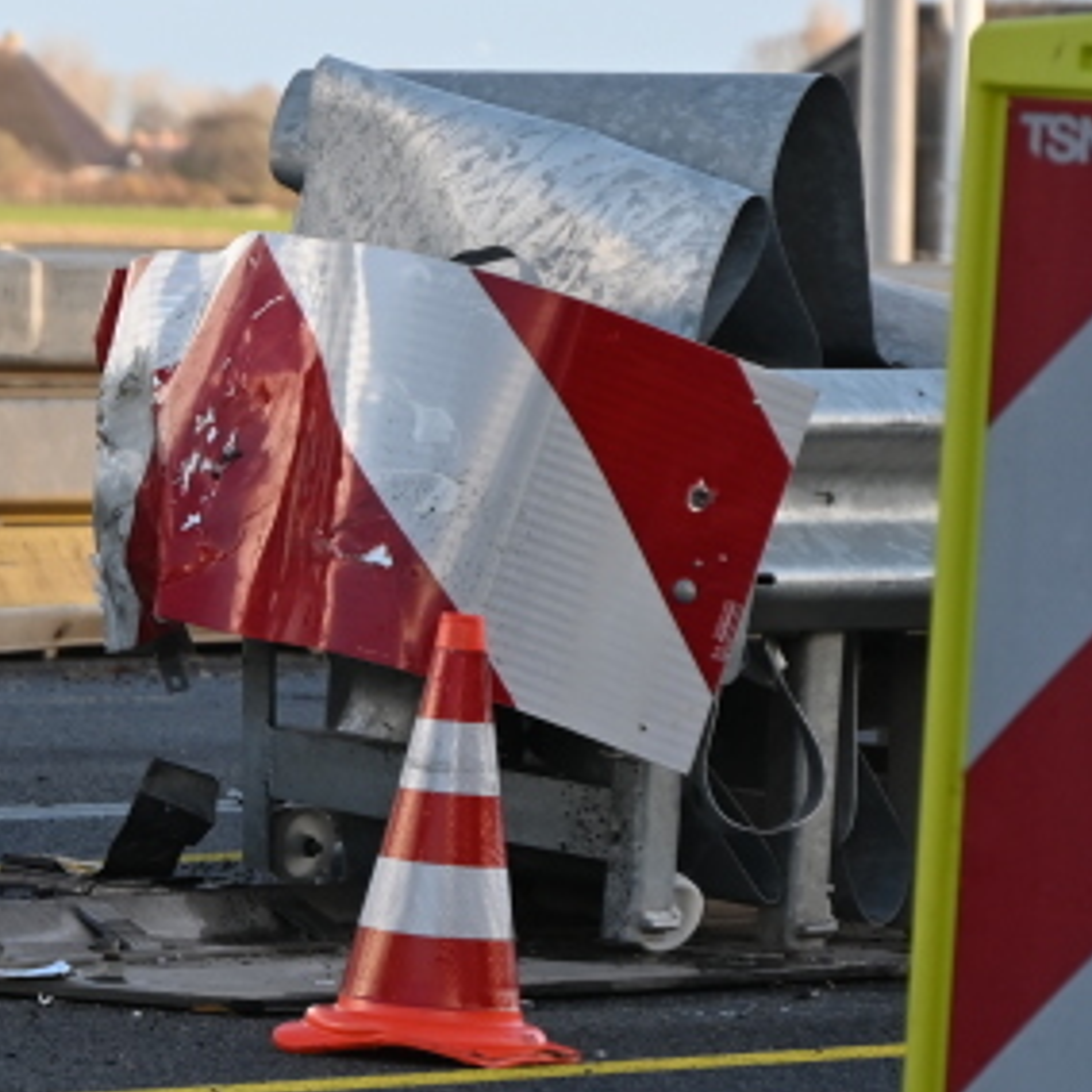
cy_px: 454
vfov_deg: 3.5
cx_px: -385
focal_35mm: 497
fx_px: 17738
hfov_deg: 3.5
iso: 280
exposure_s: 1/250
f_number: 6.3
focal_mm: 130
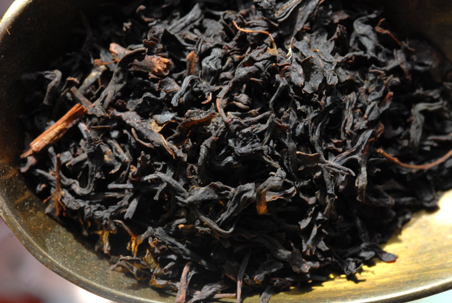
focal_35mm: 158
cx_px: 226
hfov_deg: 13.0
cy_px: 152
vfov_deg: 8.7
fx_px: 1980
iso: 400
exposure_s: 1/80
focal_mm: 105
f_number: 13
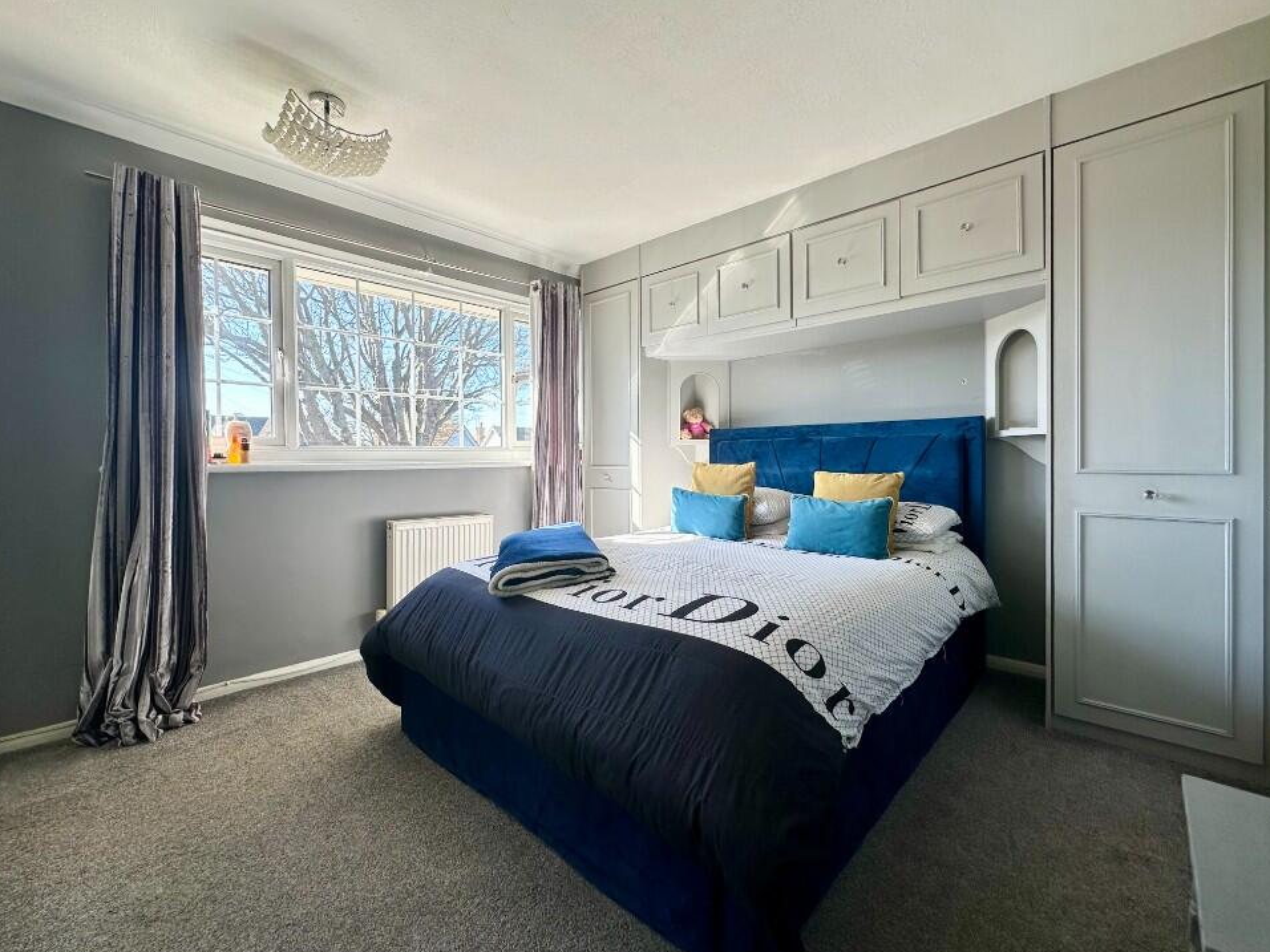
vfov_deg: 81.7
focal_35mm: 15
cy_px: 462
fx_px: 550
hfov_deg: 98.2
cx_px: 650
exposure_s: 1/200
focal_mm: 2.22
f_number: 2.2
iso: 40
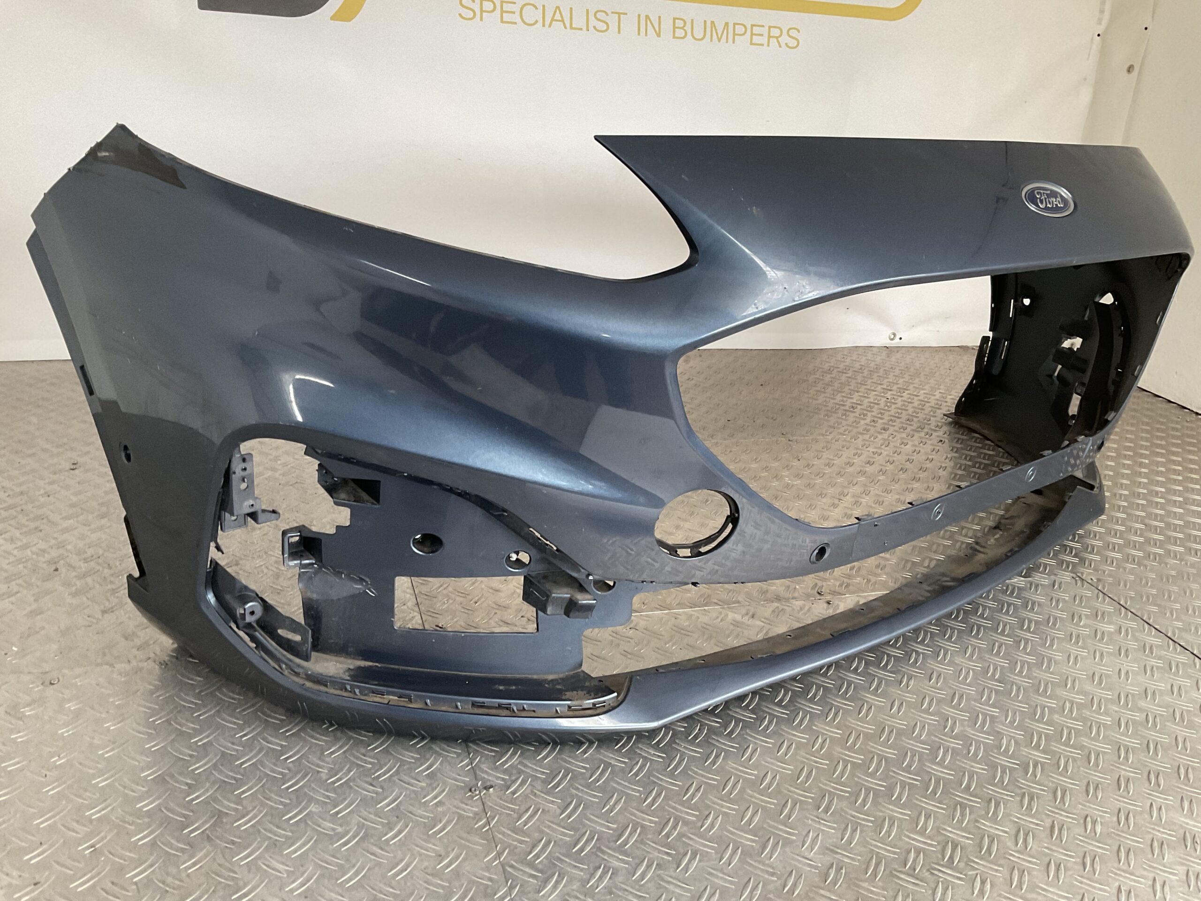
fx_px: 1006
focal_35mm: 29
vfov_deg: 48.2
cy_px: 450
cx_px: 600
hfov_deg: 61.7
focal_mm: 3
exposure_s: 1/60
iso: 100
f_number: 1.8
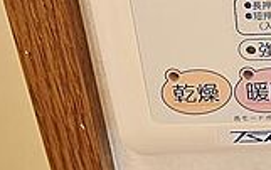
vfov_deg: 15.2
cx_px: 315
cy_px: 3
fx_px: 628
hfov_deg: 22.6
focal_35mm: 85
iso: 400
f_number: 5.6
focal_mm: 14
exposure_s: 1/60
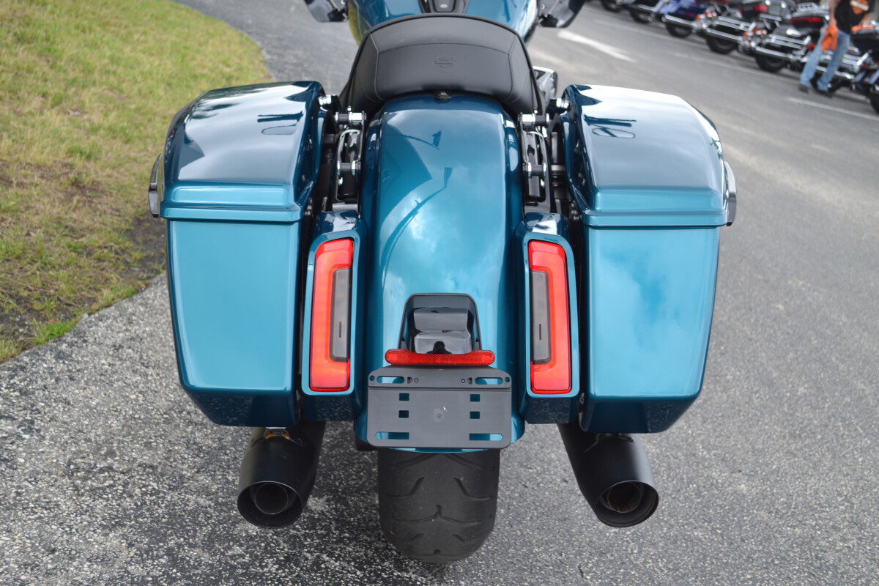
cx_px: 440
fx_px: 1172
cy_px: 293
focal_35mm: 48
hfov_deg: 41.1
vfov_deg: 28.1
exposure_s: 1/125
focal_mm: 32
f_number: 5.6
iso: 100
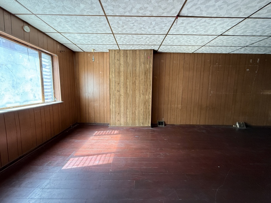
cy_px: 102
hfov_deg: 102.1
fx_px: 110
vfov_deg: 85.7
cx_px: 136
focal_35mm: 14
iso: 320
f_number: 2.2
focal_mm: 2.22
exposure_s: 1/99
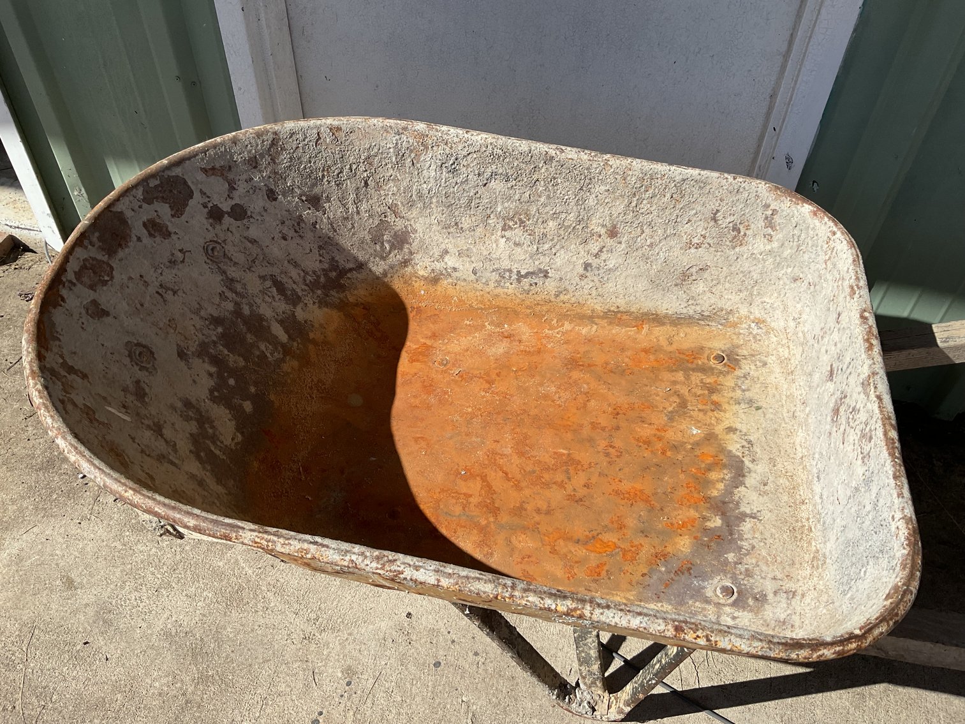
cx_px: 482
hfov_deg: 61.7
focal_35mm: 29
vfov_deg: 48.2
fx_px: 809
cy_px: 362
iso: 16
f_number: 1.8
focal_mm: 3
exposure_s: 1/2427
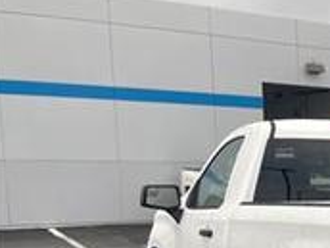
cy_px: 290
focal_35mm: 76
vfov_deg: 18.5
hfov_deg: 22.0
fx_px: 725
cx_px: 474
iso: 32
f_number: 1.6
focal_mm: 4.2
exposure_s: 1/383
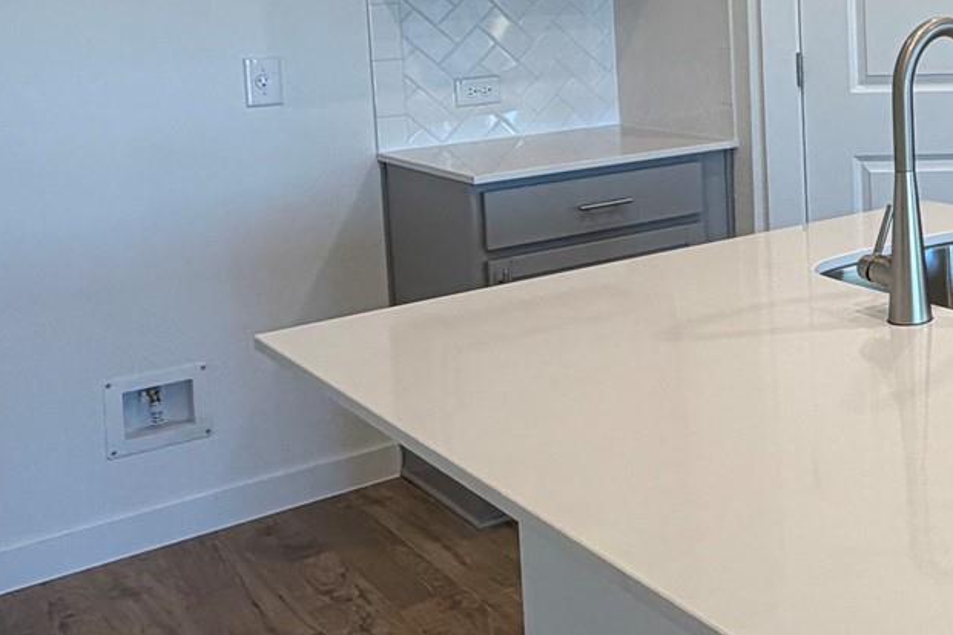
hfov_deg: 34.0
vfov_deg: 27.0
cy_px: 48
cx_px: 1114
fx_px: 1271
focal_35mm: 48
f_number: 2.2
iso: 125
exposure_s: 1/120
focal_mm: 2.22
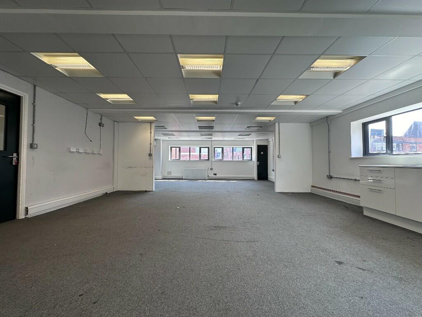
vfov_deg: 85.7
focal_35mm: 14
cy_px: 158
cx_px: 211
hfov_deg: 102.1
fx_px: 171
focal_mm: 2.22
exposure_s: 1/100
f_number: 2.2
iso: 40
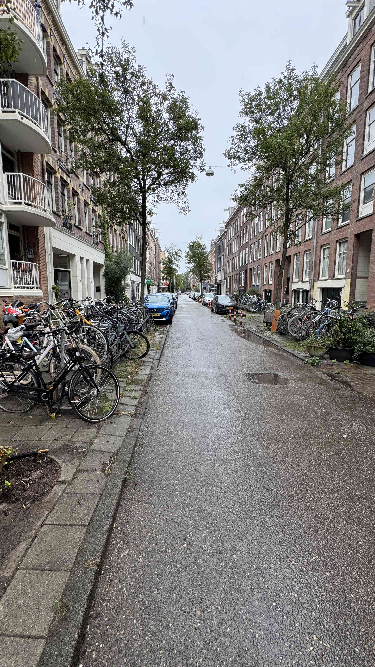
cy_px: 329
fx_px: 283
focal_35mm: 16
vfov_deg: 99.4
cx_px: 183
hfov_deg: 67.1
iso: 40
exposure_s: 1/145
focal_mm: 2.22
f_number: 2.2
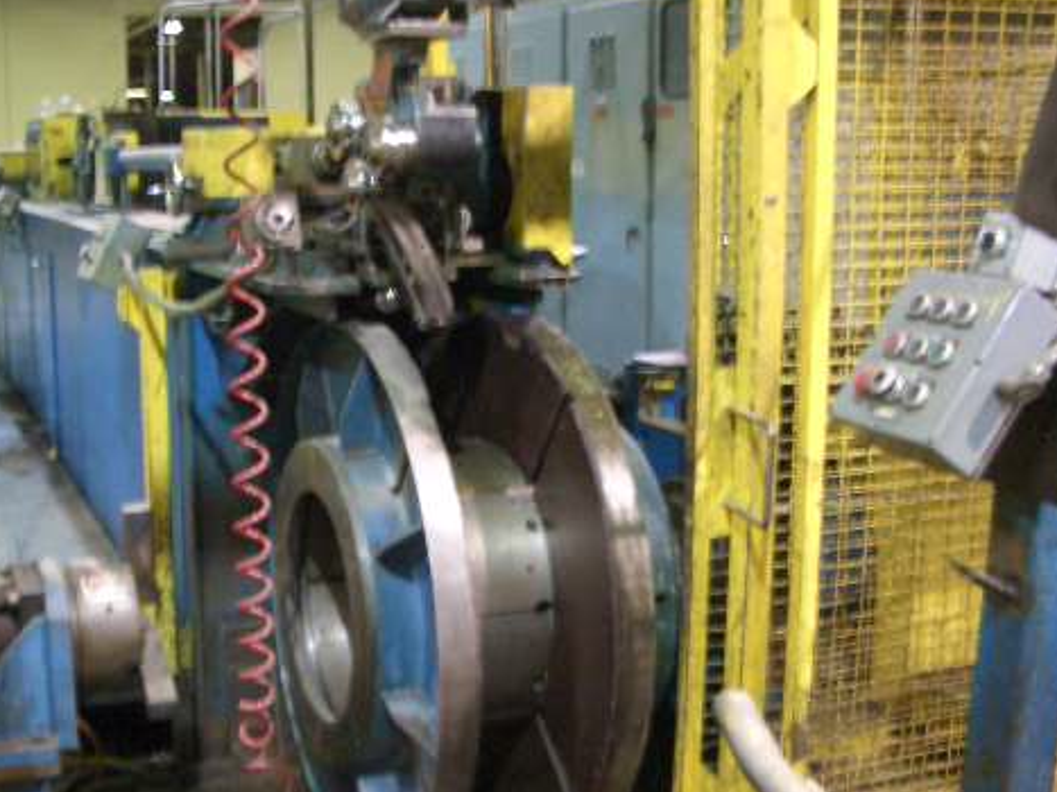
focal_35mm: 48
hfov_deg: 39.2
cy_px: 484
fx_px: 1465
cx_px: 349
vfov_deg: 30.2
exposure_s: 1/10
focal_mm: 5.8
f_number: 2.6
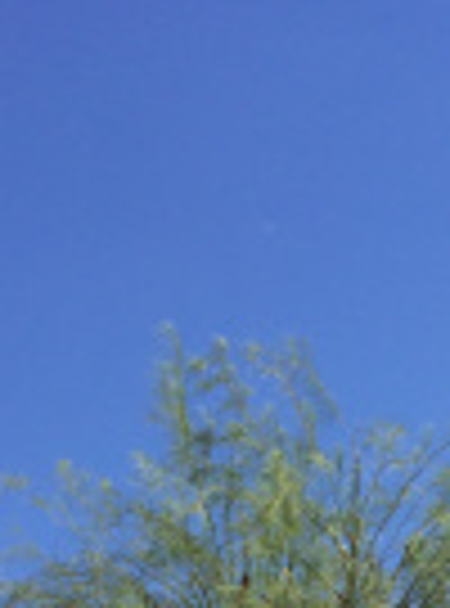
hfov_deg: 17.5
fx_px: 1450
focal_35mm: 83
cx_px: 338
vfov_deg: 21.4
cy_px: 795
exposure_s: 1/1953
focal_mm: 4.12
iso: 40
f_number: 2.2
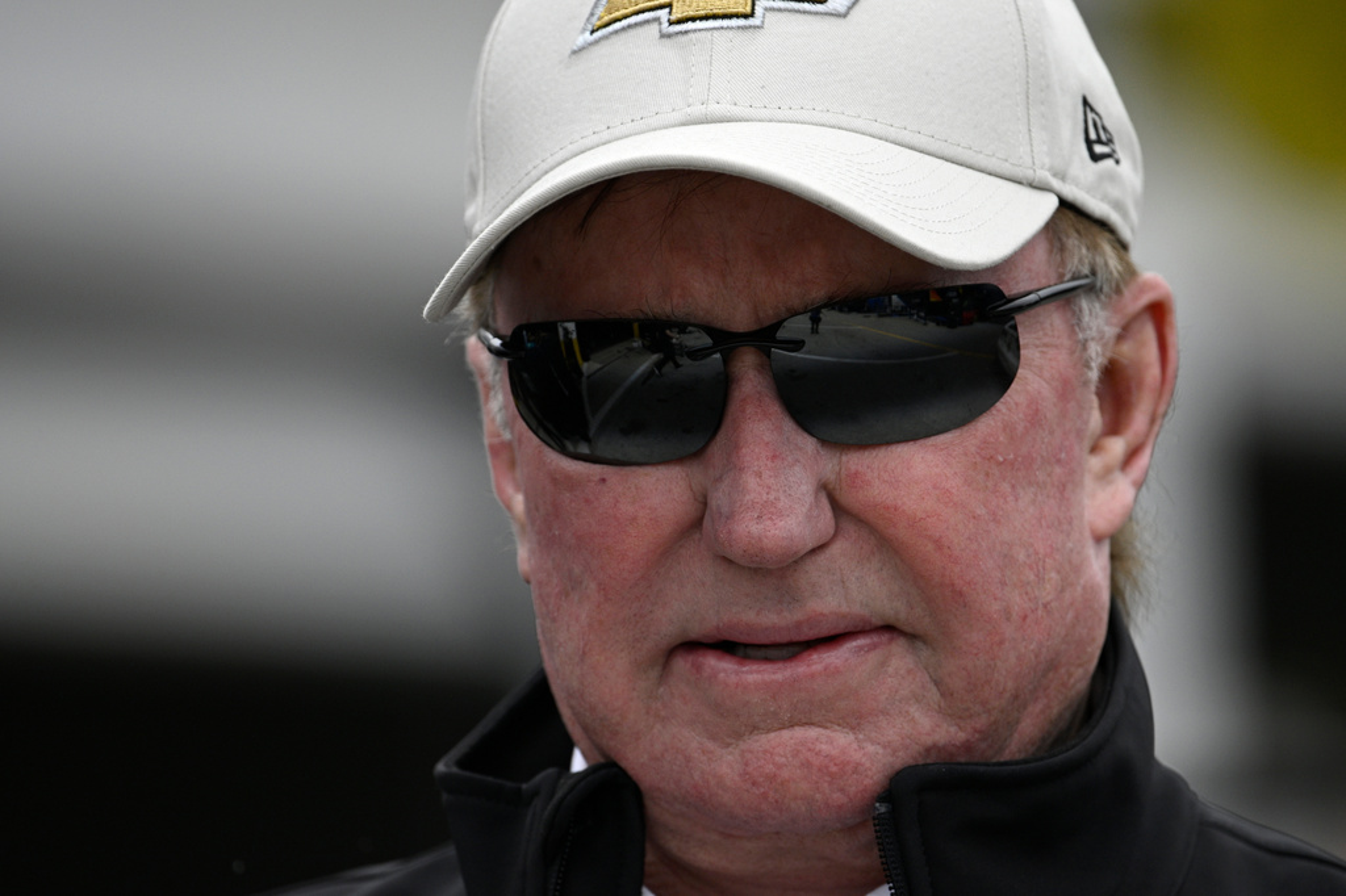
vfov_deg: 2.3
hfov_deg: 3.4
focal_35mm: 600
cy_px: 448
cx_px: 673
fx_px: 22425
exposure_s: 1/1600
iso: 450
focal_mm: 400
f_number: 4.5
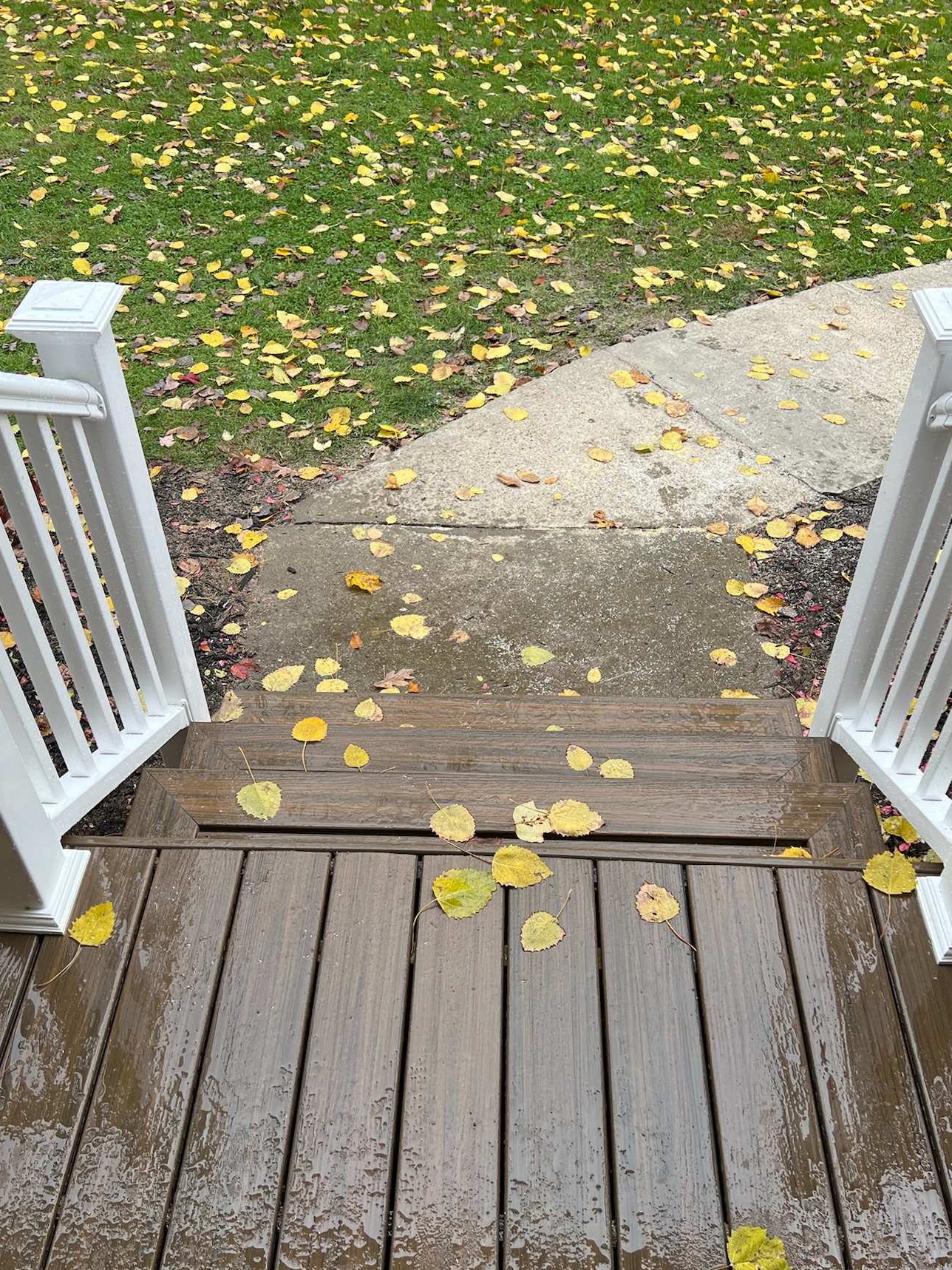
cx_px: 471
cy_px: 702
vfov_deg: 58.2
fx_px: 1137
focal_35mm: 31
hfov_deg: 45.4
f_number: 1.5
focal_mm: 5.7
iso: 50
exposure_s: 1/581
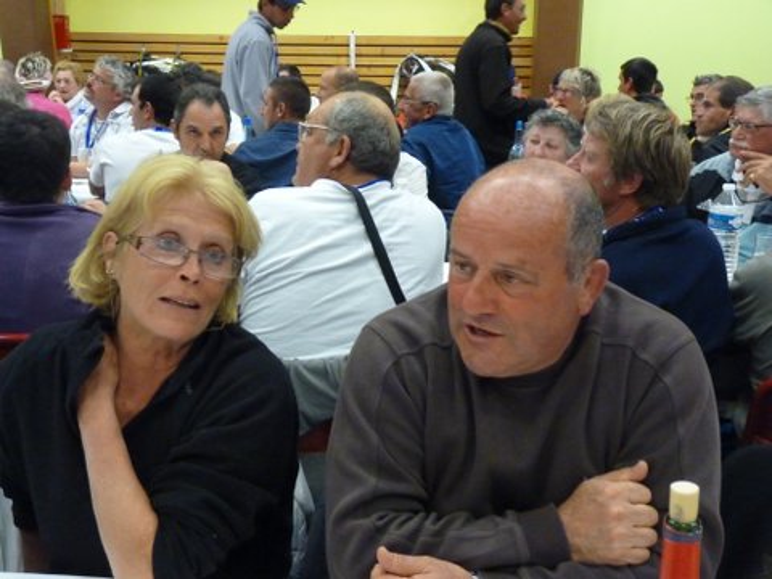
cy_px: 290
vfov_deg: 29.7
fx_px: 1093
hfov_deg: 38.9
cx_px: 386
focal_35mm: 49
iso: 800
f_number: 3.2
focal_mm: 8.7
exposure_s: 1/40
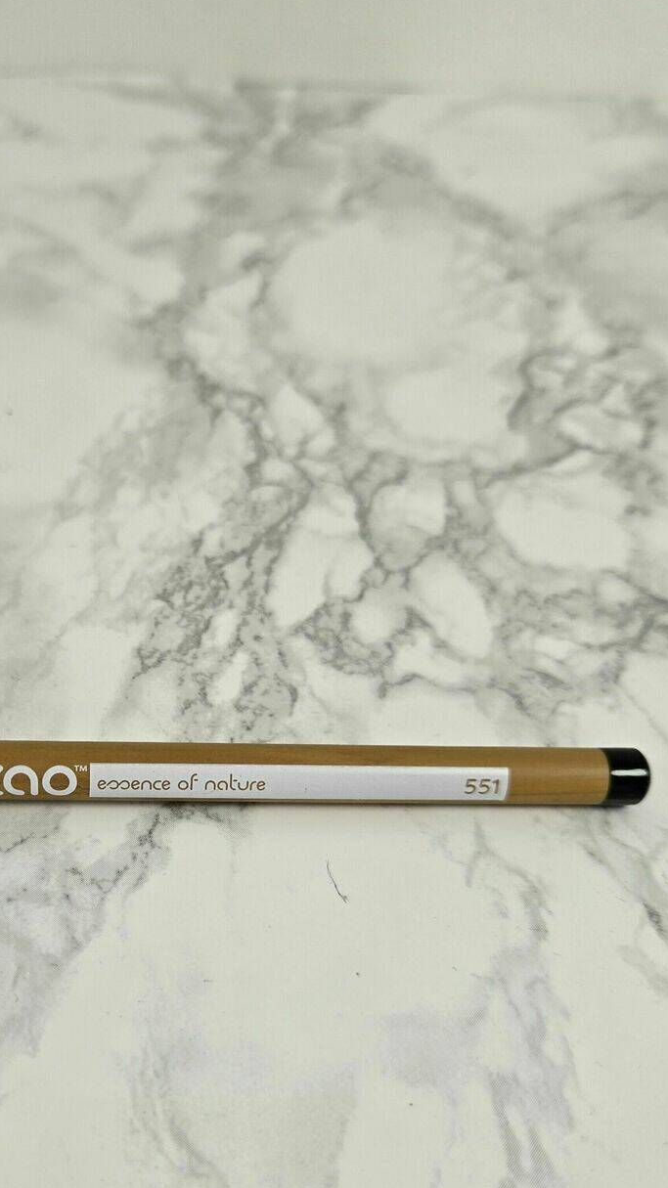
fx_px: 1040
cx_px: 131
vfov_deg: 59.1
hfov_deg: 34.5
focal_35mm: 33
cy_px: 697
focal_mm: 5.4
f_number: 1.8
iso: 64
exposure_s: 1/180
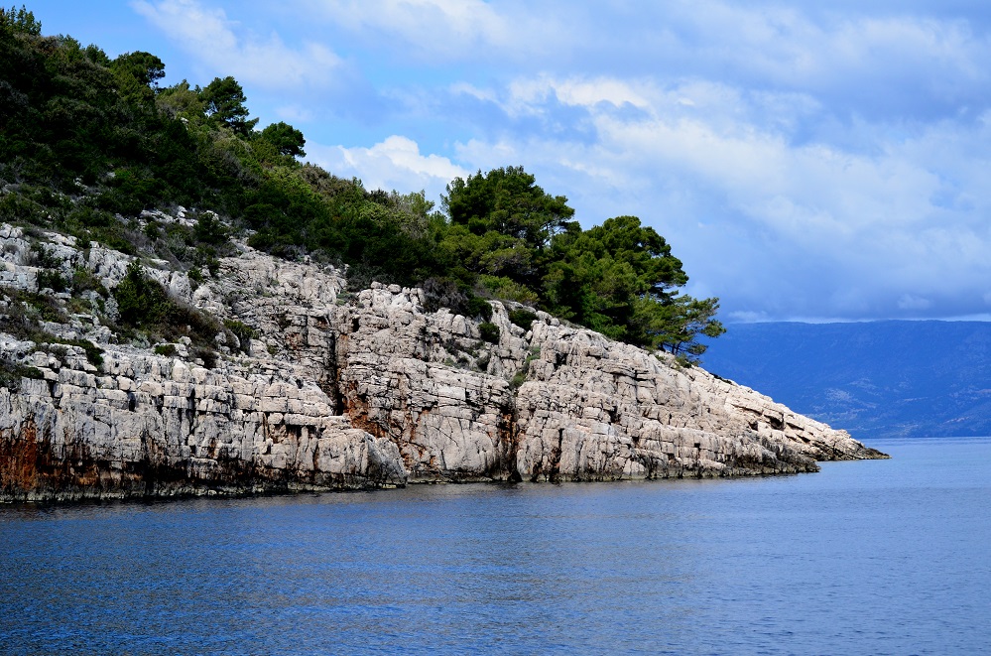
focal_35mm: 105
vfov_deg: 13.0
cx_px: 496
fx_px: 2884
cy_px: 328
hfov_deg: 19.5
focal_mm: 70
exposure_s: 1/3200
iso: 400
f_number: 4.5
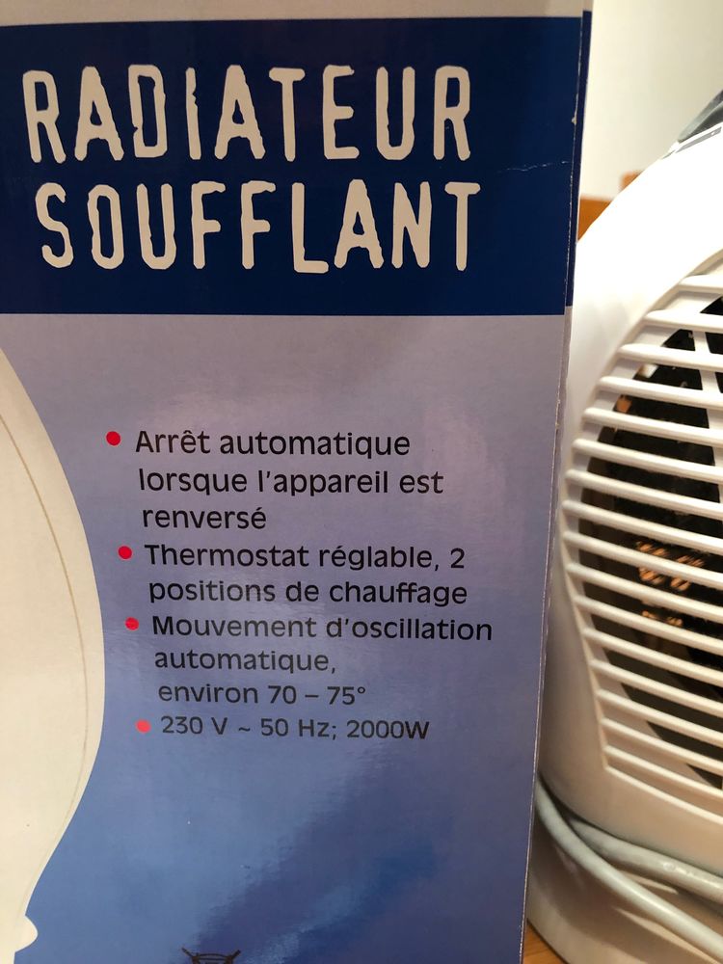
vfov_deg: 63.4
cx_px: 362
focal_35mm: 28
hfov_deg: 49.7
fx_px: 780
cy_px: 482
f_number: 1.8
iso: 80
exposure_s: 1/7
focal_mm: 3.99
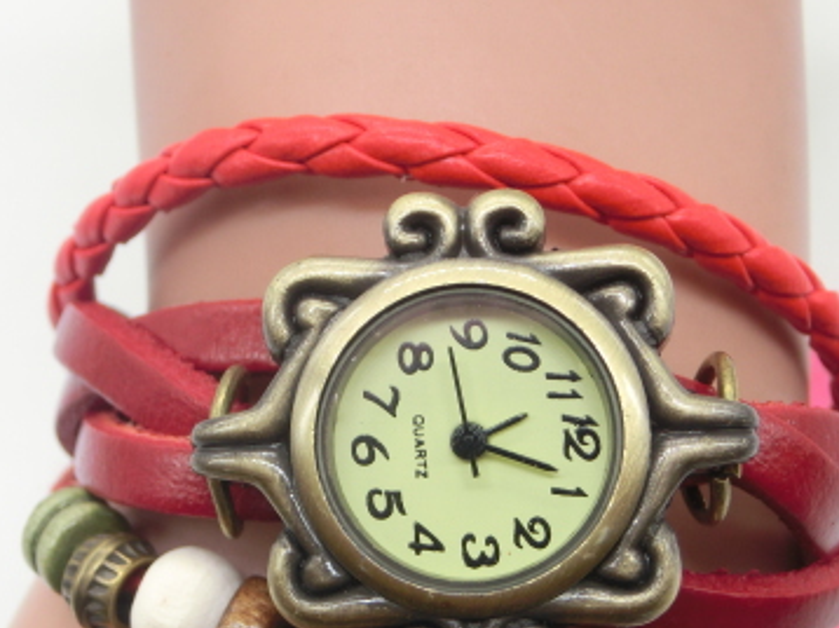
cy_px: 558
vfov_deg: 21.2
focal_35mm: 68
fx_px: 1647
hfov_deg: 28.6
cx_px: 380
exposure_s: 1/125
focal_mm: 6.67
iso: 80
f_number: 3.9
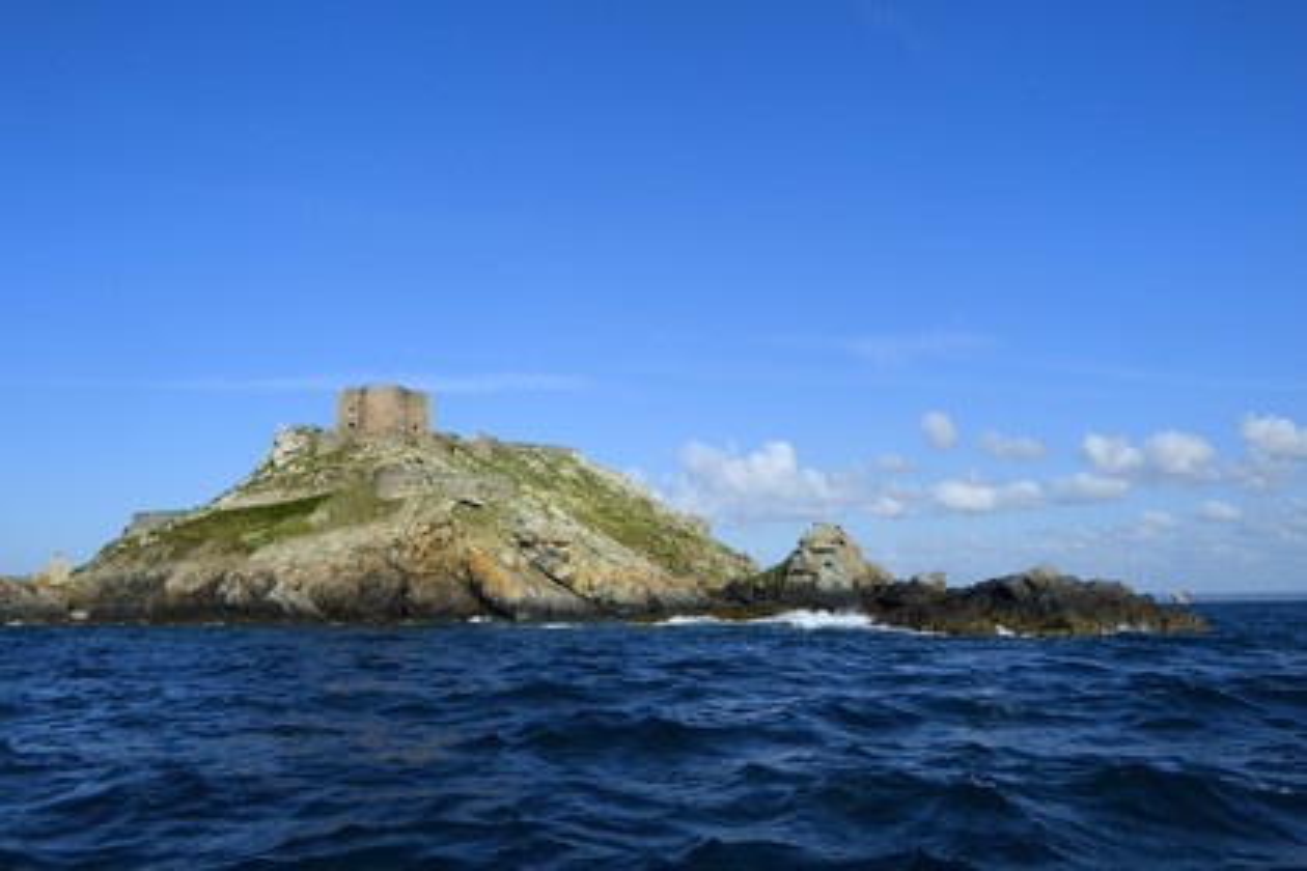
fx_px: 1053
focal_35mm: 29
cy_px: 436
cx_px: 654
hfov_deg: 63.7
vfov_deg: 45.0
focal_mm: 29
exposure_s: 1/1000
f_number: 11
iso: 400
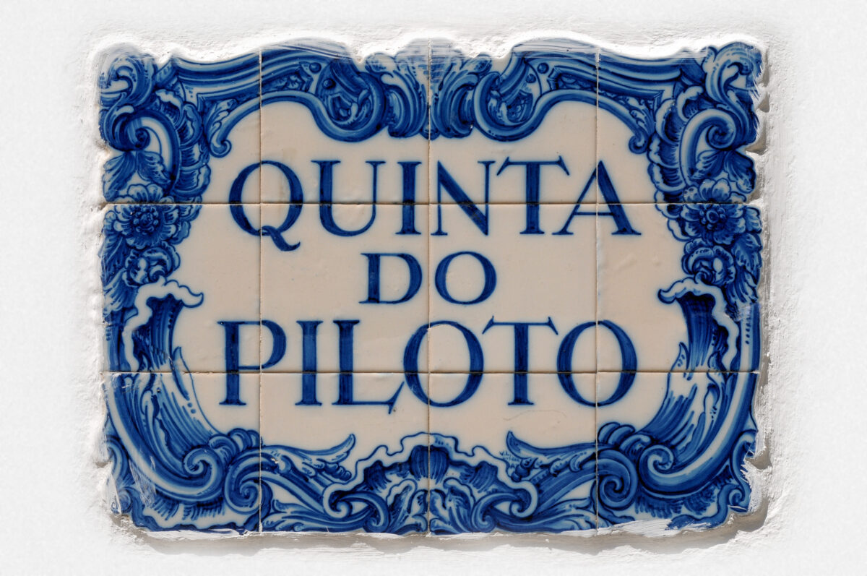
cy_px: 288
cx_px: 434
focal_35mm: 84
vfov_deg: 16.2
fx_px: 2021
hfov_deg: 24.2
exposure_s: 1/500
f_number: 11
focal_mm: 56
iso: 200
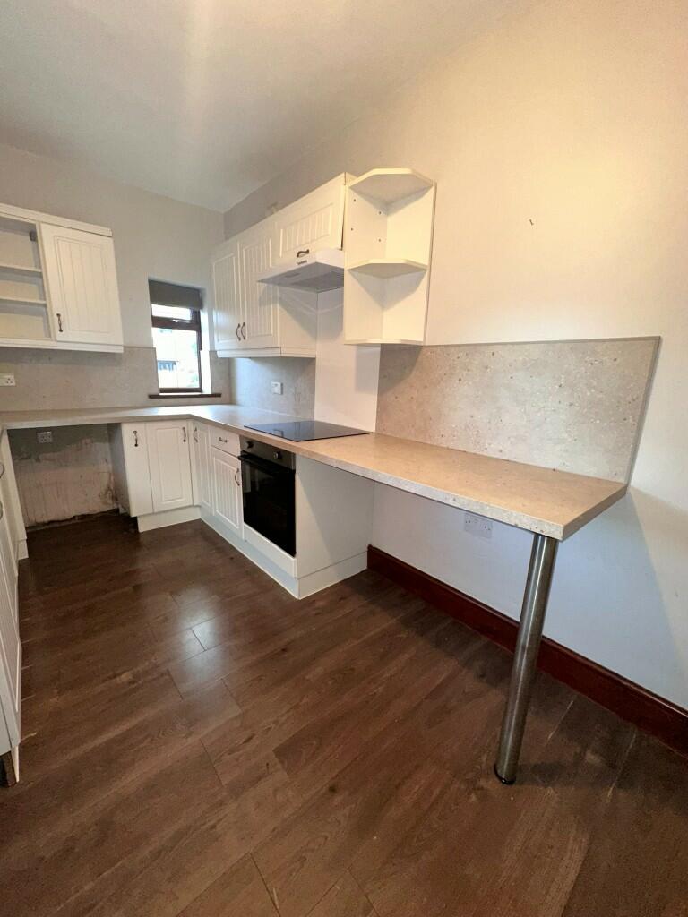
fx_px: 371
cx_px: 344
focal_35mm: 14
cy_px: 458
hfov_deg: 85.7
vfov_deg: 102.1
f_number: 2.2
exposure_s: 1/33
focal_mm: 2.22
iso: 250
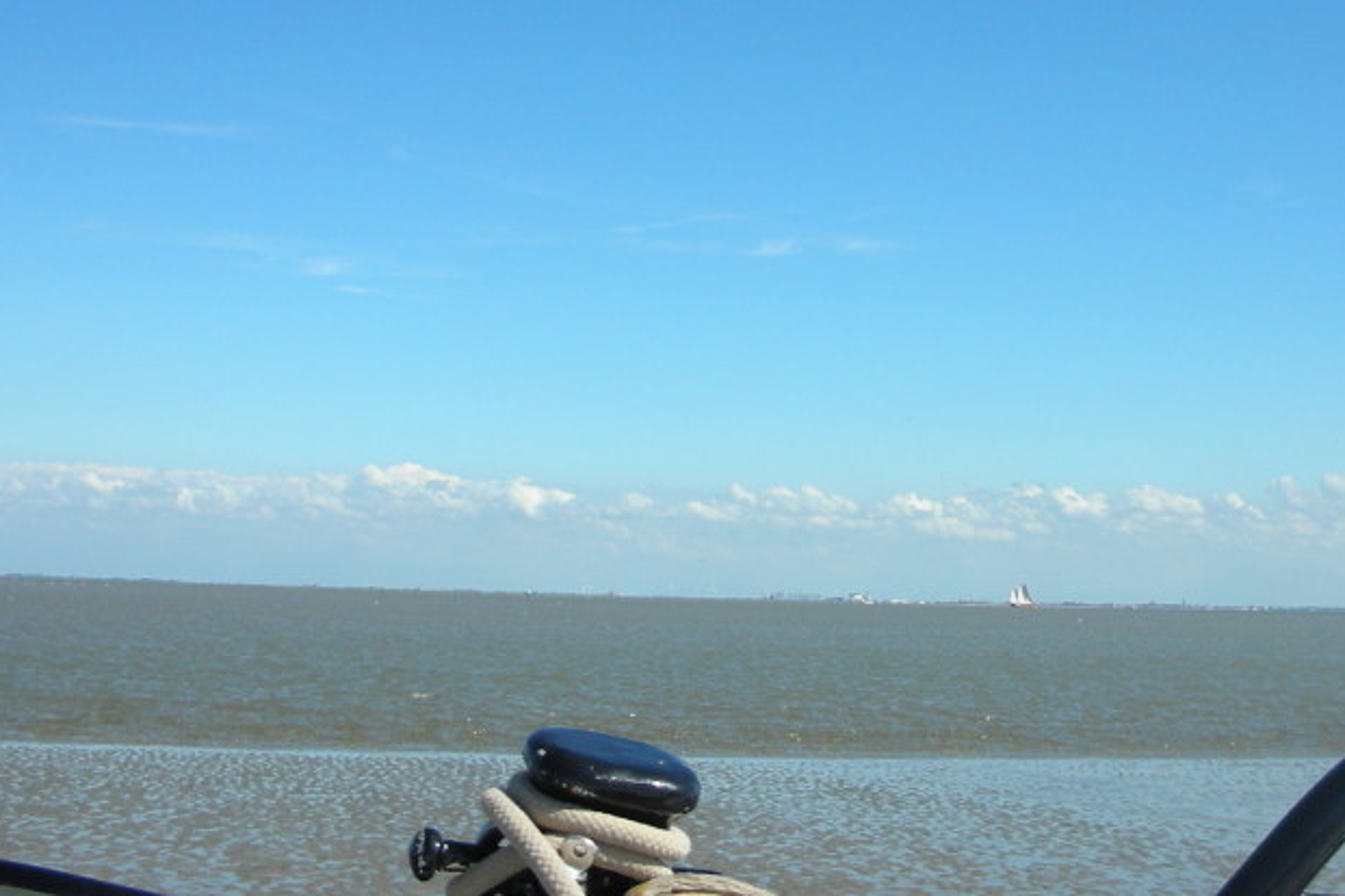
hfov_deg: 33.4
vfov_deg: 22.5
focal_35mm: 60
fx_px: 2241
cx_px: 749
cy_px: 275
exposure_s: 1/106
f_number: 8.5
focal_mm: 5.8
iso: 50
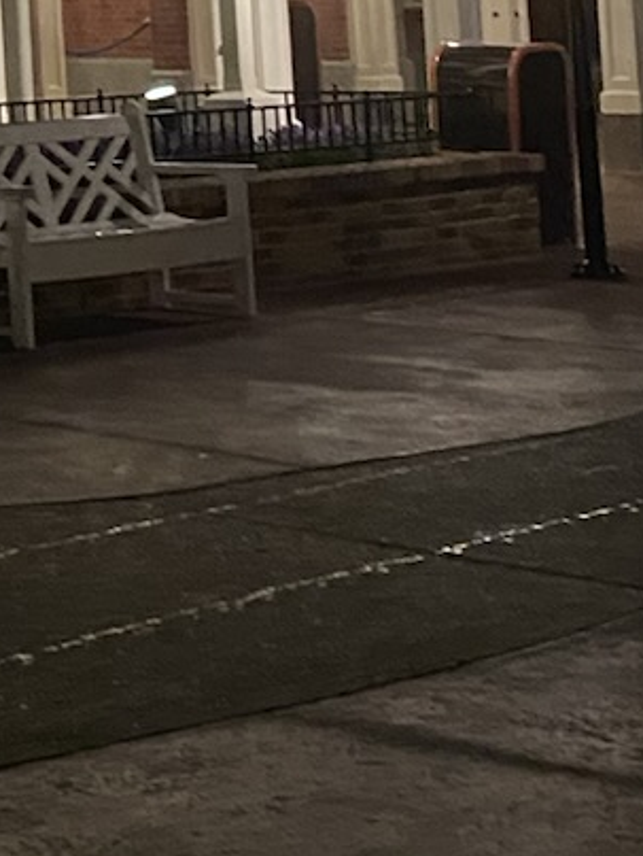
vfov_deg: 16.0
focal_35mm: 116
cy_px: -268
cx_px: -441
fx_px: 2868
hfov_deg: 12.0
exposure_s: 1/30
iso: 800
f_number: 1.8
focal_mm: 4.25
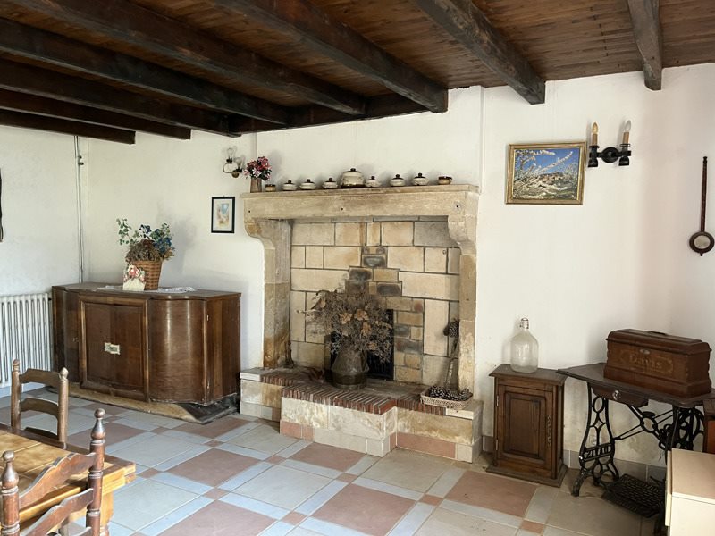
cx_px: 358
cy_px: 268
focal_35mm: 26
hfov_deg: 67.3
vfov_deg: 53.1
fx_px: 537
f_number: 1.6
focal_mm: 5.1
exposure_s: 1/60
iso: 400
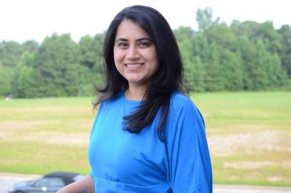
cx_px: 146
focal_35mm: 52
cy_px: 96
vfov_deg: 25.7
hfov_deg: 37.9
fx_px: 424
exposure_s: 1/160
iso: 100
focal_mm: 35
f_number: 3.2
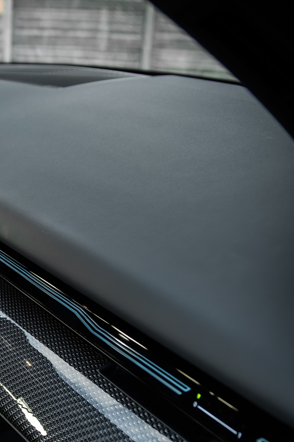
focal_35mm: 44
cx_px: 58
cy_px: 324
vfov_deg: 43.3
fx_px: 540
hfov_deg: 29.7
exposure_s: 1/100
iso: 400
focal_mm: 18
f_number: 3.5
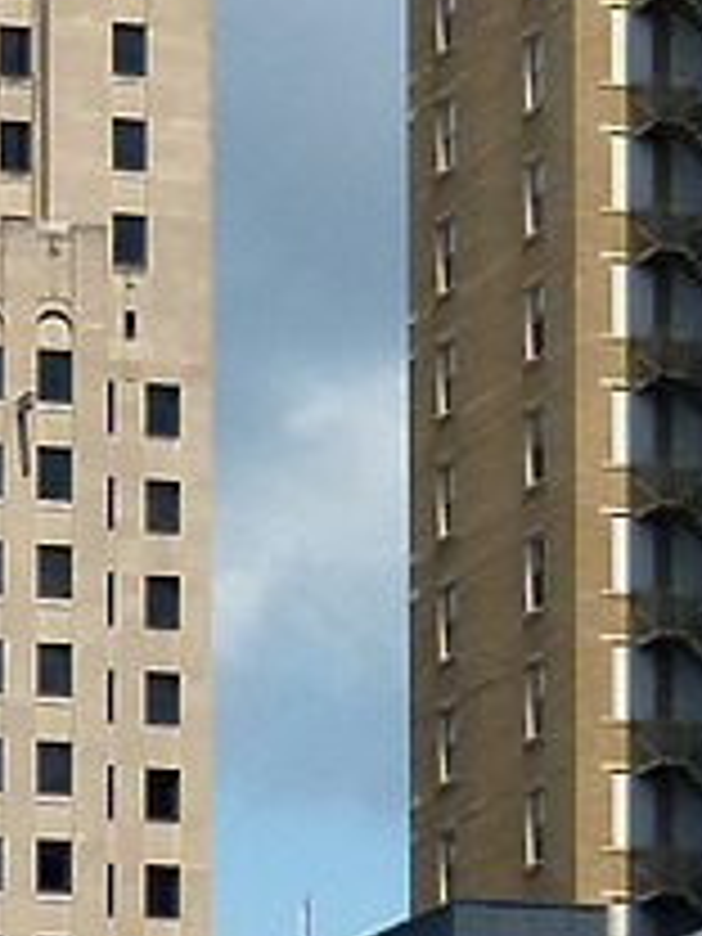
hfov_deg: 5.6
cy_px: 657
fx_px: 7138
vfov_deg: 7.5
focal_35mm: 264
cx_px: -479
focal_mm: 10.9
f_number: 4.5
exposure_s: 1/1600
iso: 100
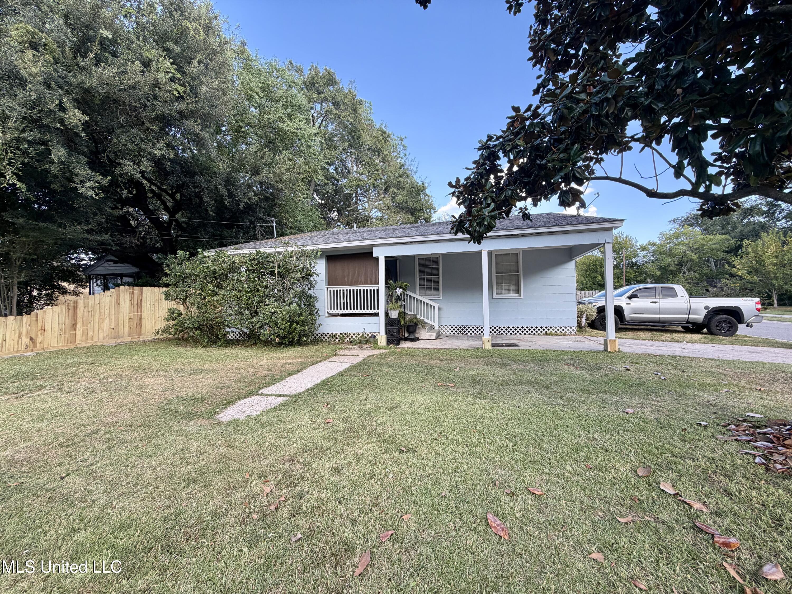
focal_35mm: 14
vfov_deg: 85.7
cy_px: 297
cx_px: 396
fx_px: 320
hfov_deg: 102.1
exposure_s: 1/177
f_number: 2.2
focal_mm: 2.22
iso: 50
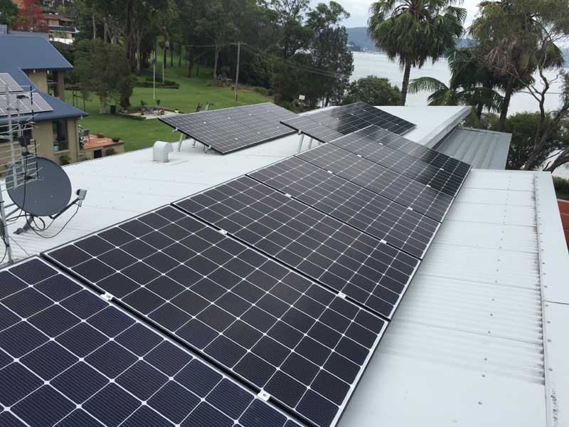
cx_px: 284
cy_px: 214
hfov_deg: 61.7
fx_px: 477
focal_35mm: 29
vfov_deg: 48.2
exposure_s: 1/1464
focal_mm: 4.15
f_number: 2.2
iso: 32
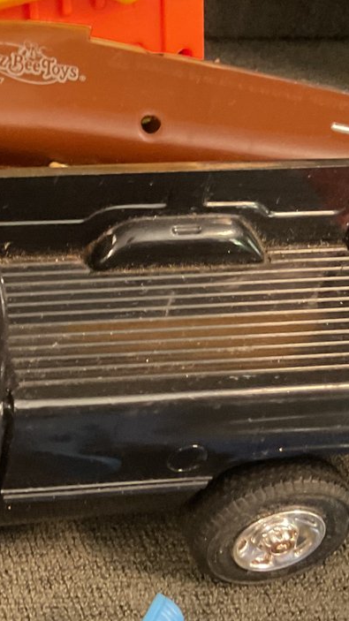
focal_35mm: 68
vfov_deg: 30.6
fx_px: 1120
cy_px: 445
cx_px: -197
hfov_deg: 16.0
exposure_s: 1/40
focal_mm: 3
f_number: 1.8
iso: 320
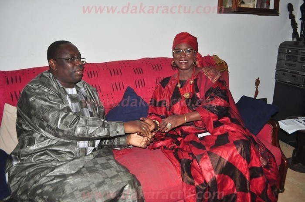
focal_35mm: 27
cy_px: 101
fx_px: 228
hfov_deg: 67.5
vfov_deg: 47.8
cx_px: 152
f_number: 3.5
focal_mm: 18
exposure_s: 1/125
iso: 800
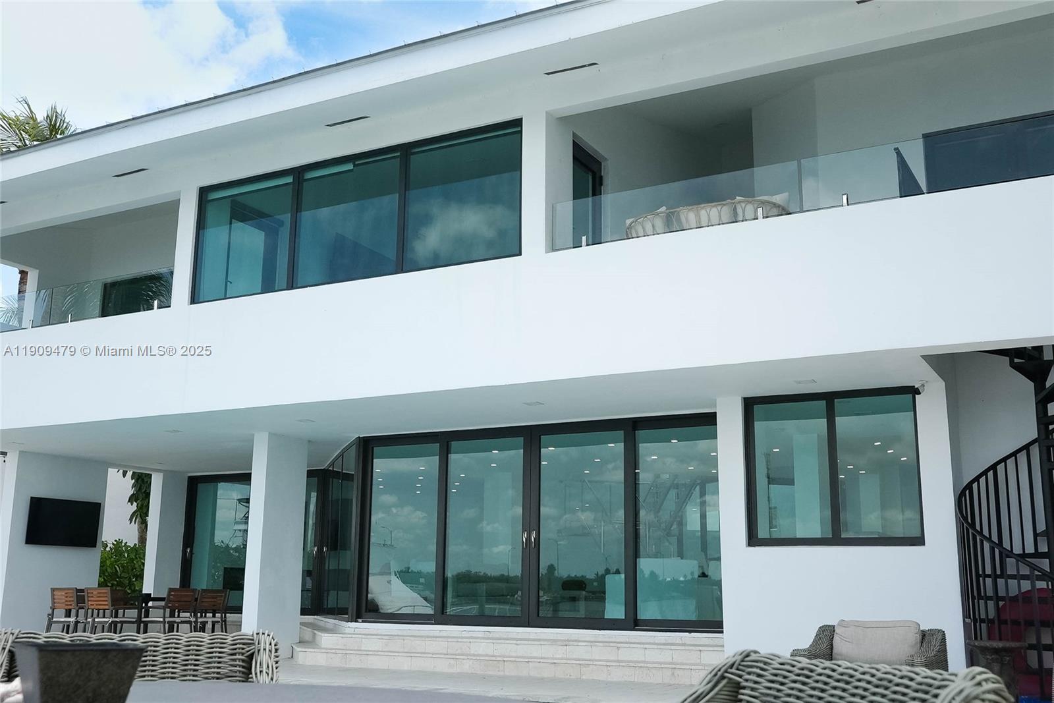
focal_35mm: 36
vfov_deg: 36.9
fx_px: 1054
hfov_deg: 53.1
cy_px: 352
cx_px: 527
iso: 640
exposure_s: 1/400
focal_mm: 24
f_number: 5.6
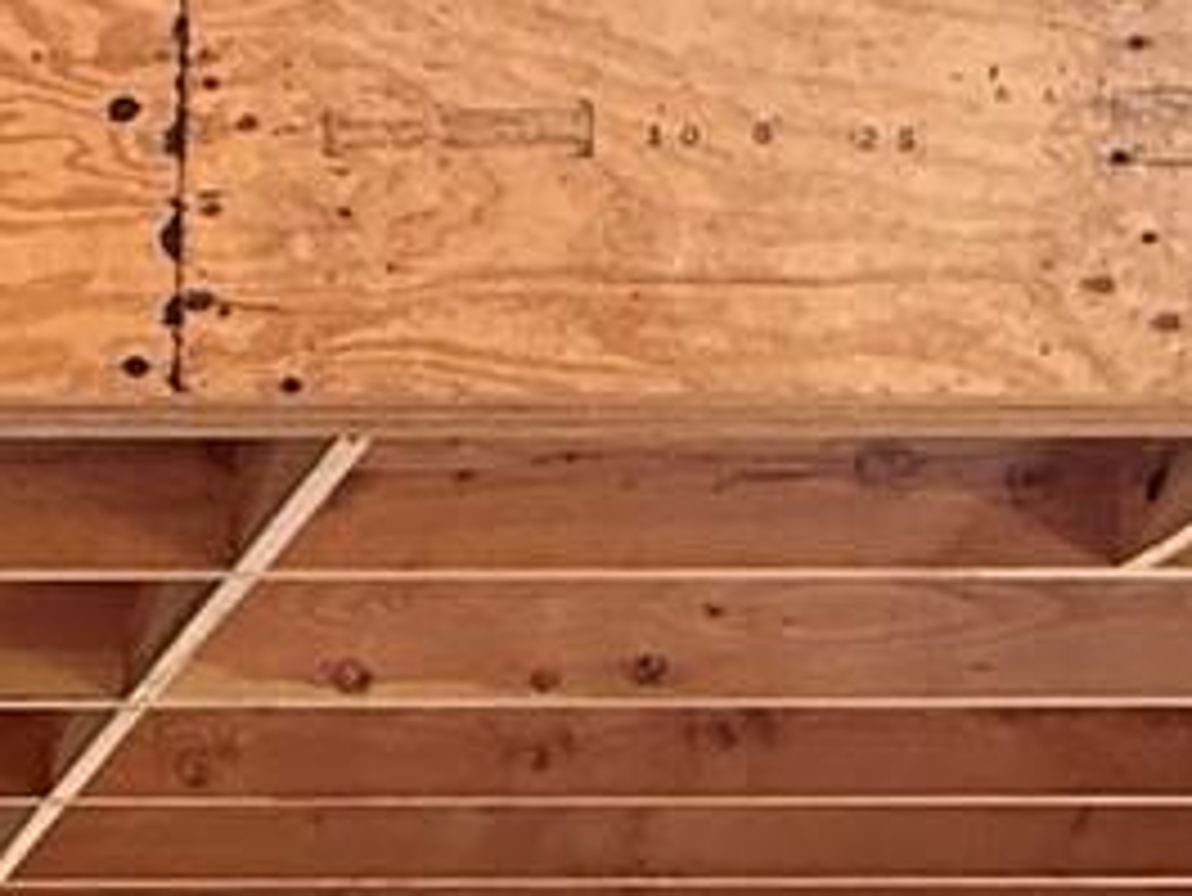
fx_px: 3721
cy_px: 1724
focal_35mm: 108
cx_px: -657
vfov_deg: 12.3
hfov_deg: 16.4
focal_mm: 2.22
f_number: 2.2
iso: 125
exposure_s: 1/99
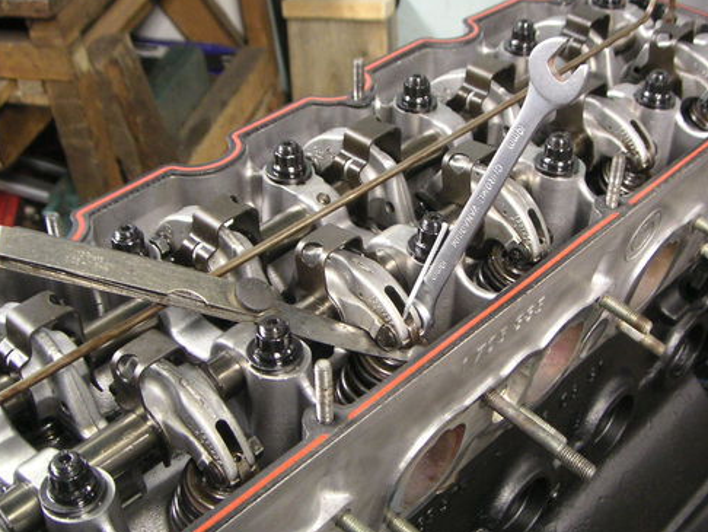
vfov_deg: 29.1
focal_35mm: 50
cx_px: 382
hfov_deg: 38.1
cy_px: 273
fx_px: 1023
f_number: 2.8
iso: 100
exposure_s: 1/4
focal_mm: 6
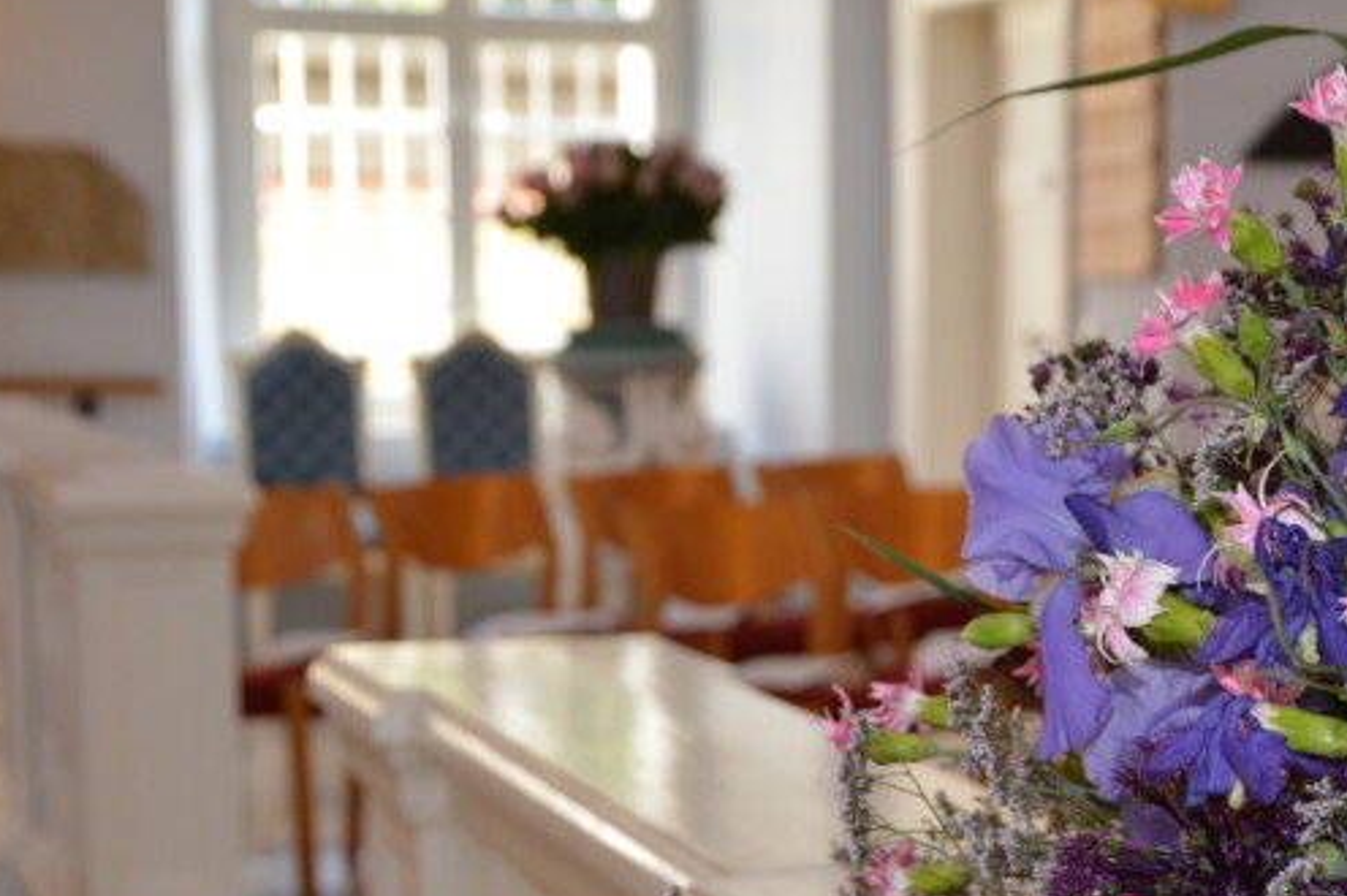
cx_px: 937
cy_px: 649
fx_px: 3440
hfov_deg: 22.0
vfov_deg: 14.8
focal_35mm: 92
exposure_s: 1/60
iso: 450
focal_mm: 38
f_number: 4.5
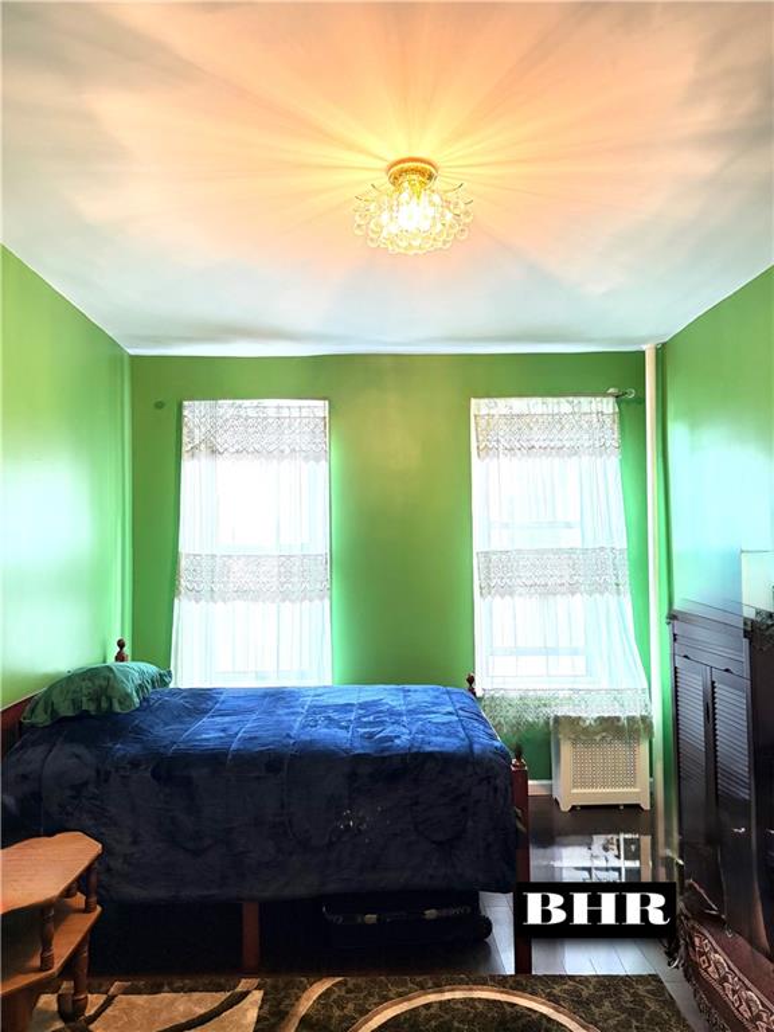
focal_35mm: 24
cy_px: 516
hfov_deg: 56.8
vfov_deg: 71.6
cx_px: 387
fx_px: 716
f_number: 1.78
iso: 800
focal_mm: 6.76
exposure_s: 1/60
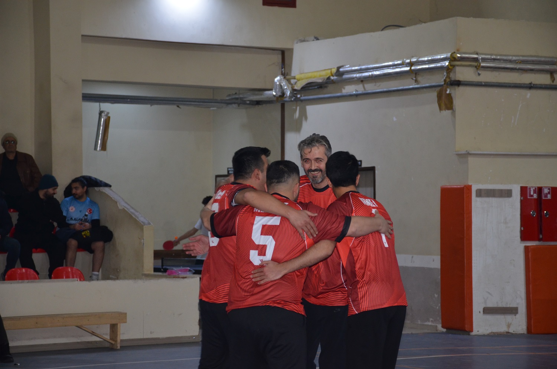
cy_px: 184
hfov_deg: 17.1
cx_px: 278
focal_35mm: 120
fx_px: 1853
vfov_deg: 11.4
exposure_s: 1/60
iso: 800
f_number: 5.3
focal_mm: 80
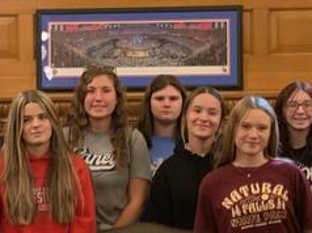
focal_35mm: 112
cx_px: 96
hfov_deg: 17.5
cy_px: 118
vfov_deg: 13.2
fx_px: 1008
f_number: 1.8
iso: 200
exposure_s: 1/60
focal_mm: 4.25
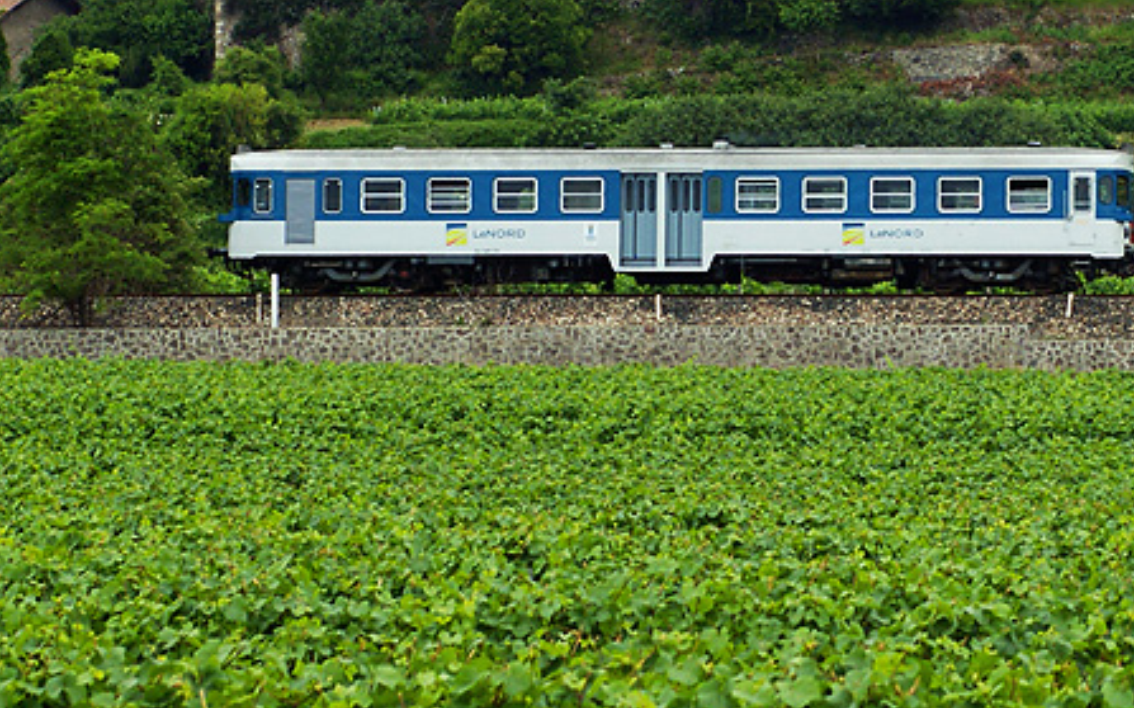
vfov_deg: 5.3
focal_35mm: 245
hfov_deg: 8.6
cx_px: 797
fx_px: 7569
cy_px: 140
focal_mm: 70
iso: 200
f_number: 6.3
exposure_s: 1/400
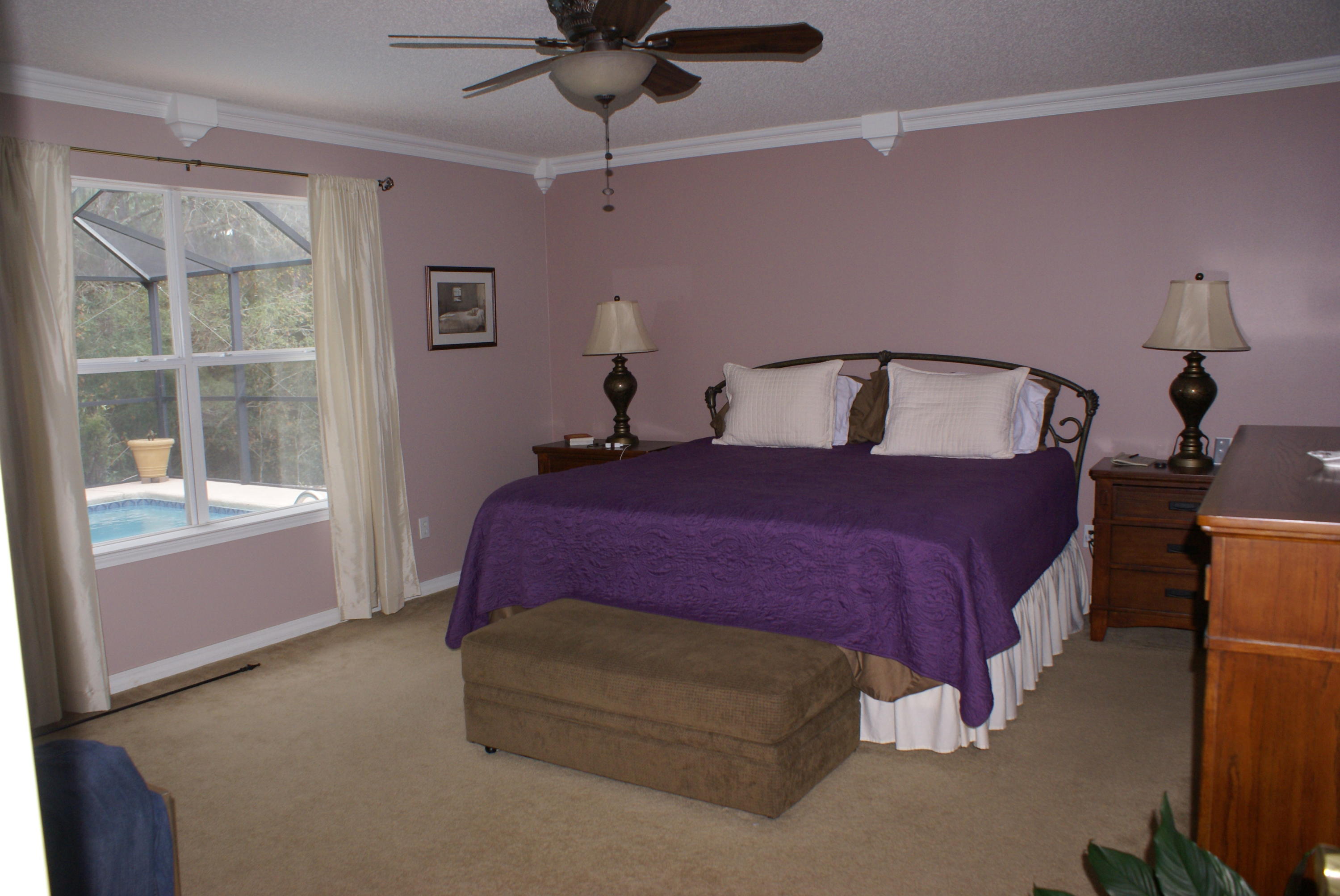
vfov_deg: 48.0
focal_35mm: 27
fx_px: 1006
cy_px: 448
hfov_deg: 67.3
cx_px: 670
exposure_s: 1/60
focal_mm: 18
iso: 400
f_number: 5.6
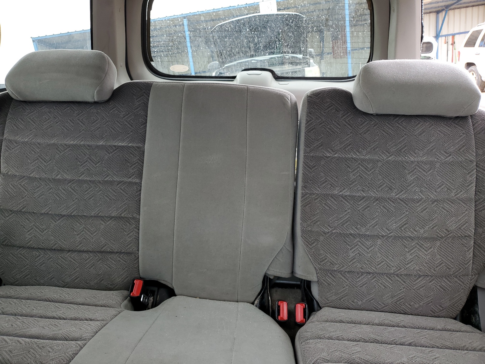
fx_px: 364
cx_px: 242
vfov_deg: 53.1
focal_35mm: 26
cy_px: 182
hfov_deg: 67.3
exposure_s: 1/60.2
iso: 53
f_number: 1.5
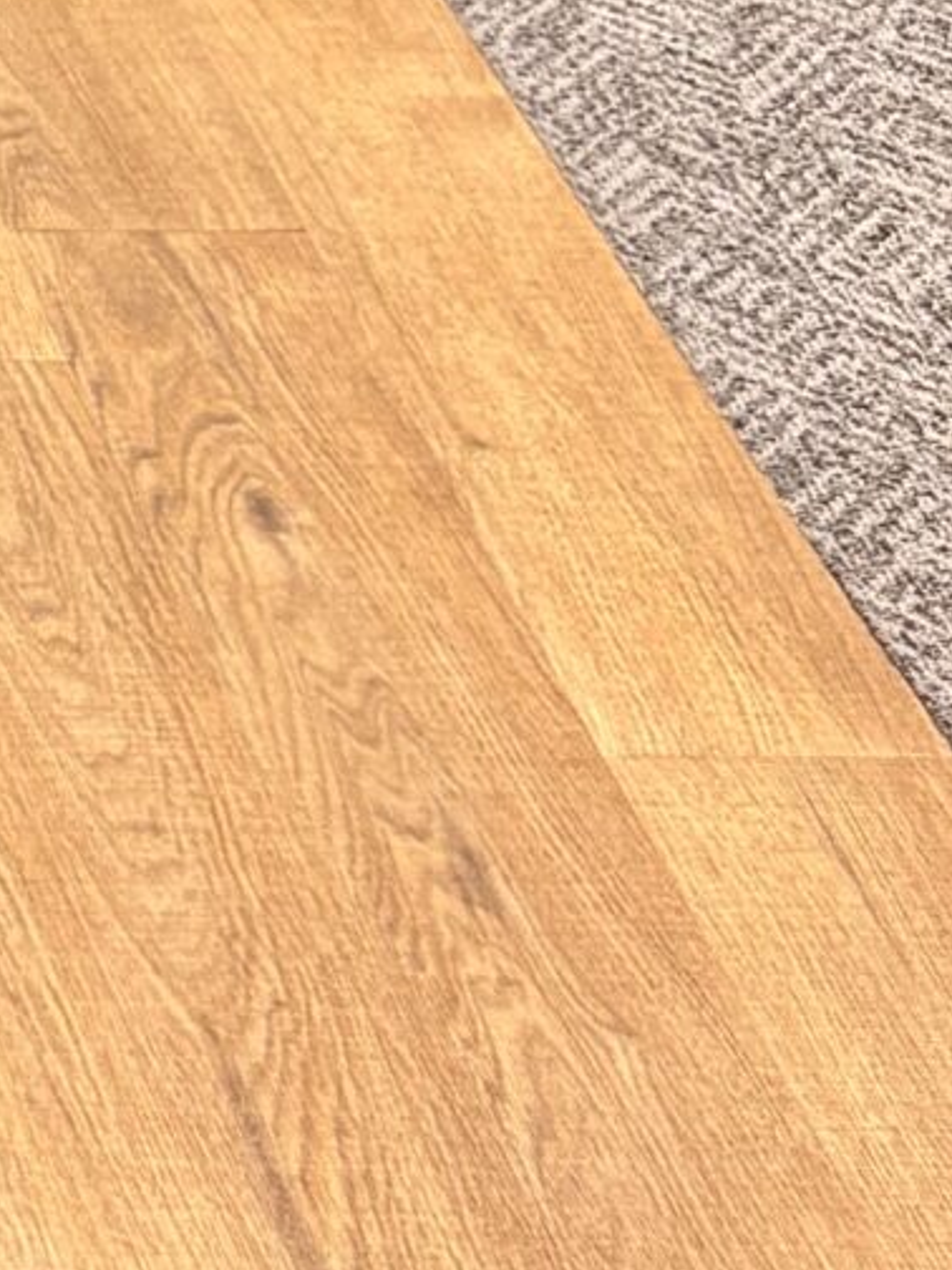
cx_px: -1461
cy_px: -13
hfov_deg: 9.7
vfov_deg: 14.7
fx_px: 4840
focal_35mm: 132
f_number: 1.6
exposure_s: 1/122
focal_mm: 5.96
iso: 125
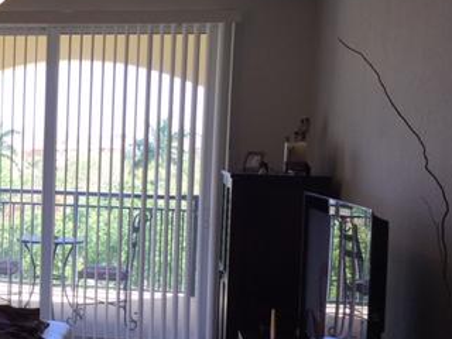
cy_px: 184
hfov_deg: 31.0
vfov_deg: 25.2
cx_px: 10
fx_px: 757
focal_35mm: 58
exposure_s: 1/120
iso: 40
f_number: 2.2
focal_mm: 4.15
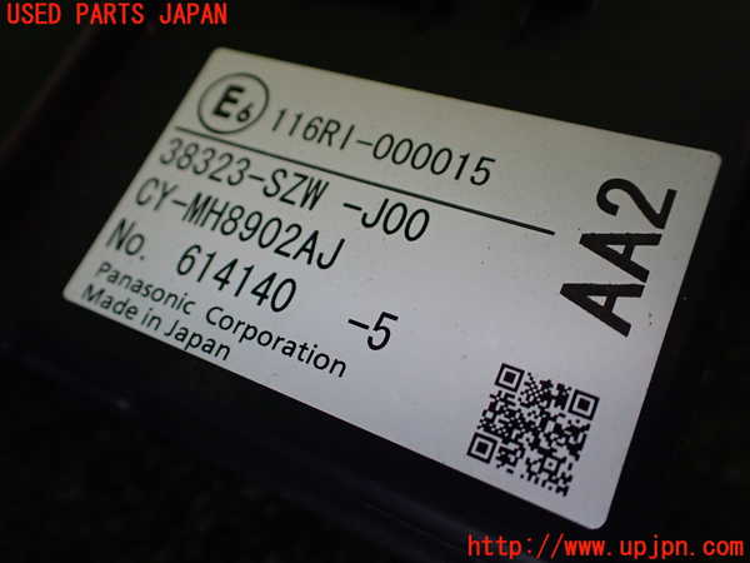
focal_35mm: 30
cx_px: 375
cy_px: 282
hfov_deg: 60.0
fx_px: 650
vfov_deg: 46.8
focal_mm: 5.4
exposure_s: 1/125
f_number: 2.3
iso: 400
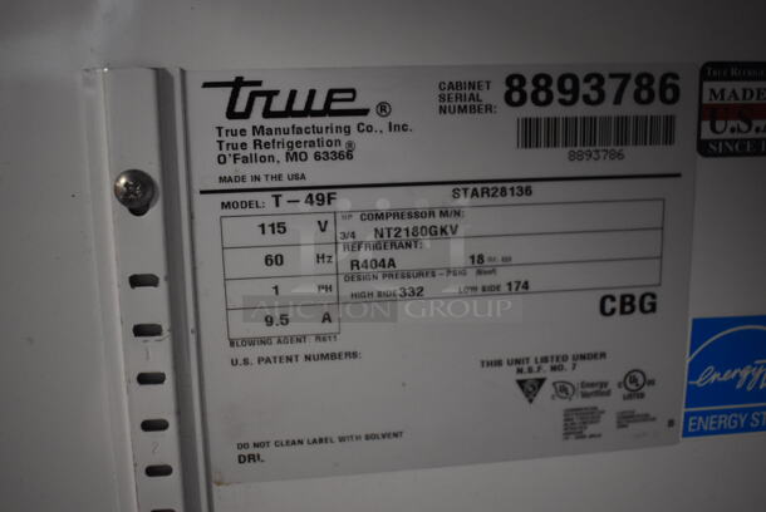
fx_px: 767
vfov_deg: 37.0
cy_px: 256
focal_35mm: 36
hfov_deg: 53.1
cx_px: 383
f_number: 4
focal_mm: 24
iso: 2200
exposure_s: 1/60
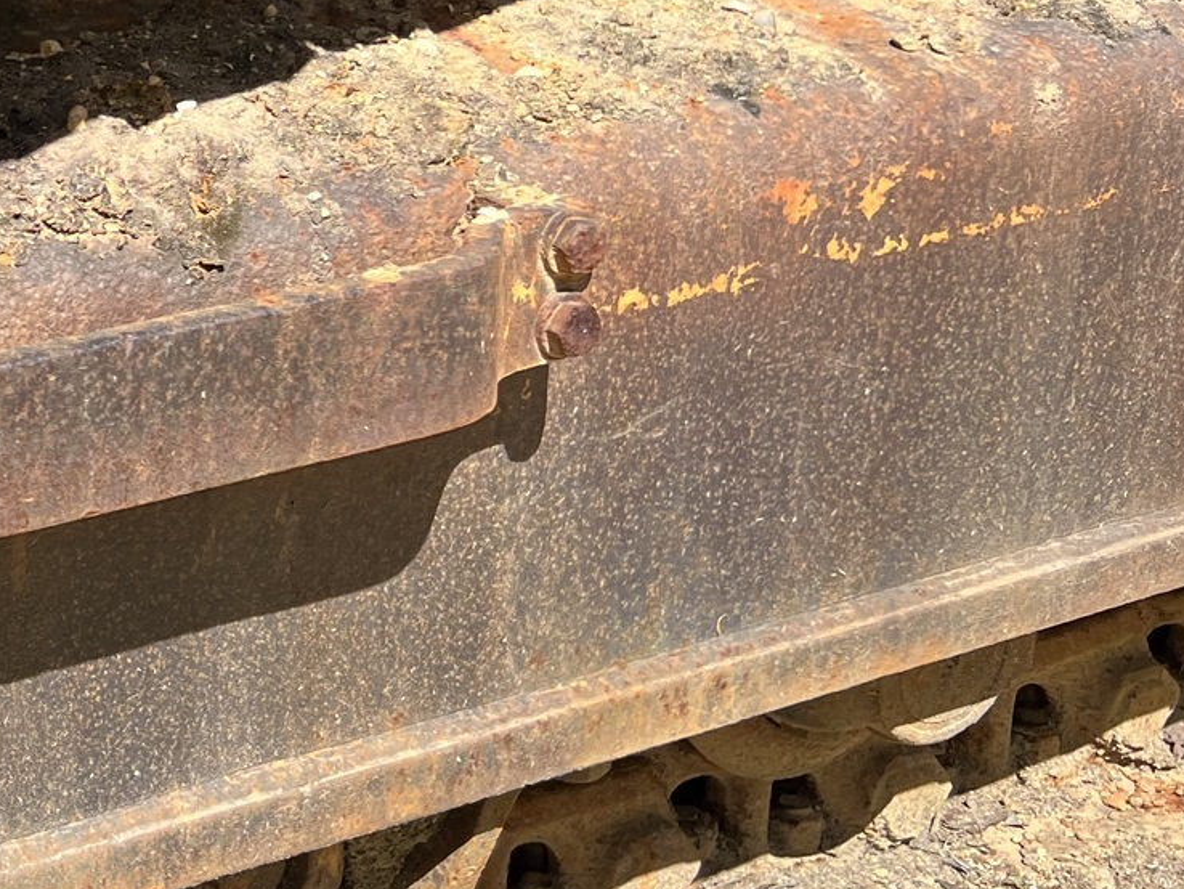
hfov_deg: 23.6
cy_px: 234
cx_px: -425
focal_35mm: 71
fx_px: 2429
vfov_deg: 20.6
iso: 50
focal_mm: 5.7
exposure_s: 1/1751
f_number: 1.5
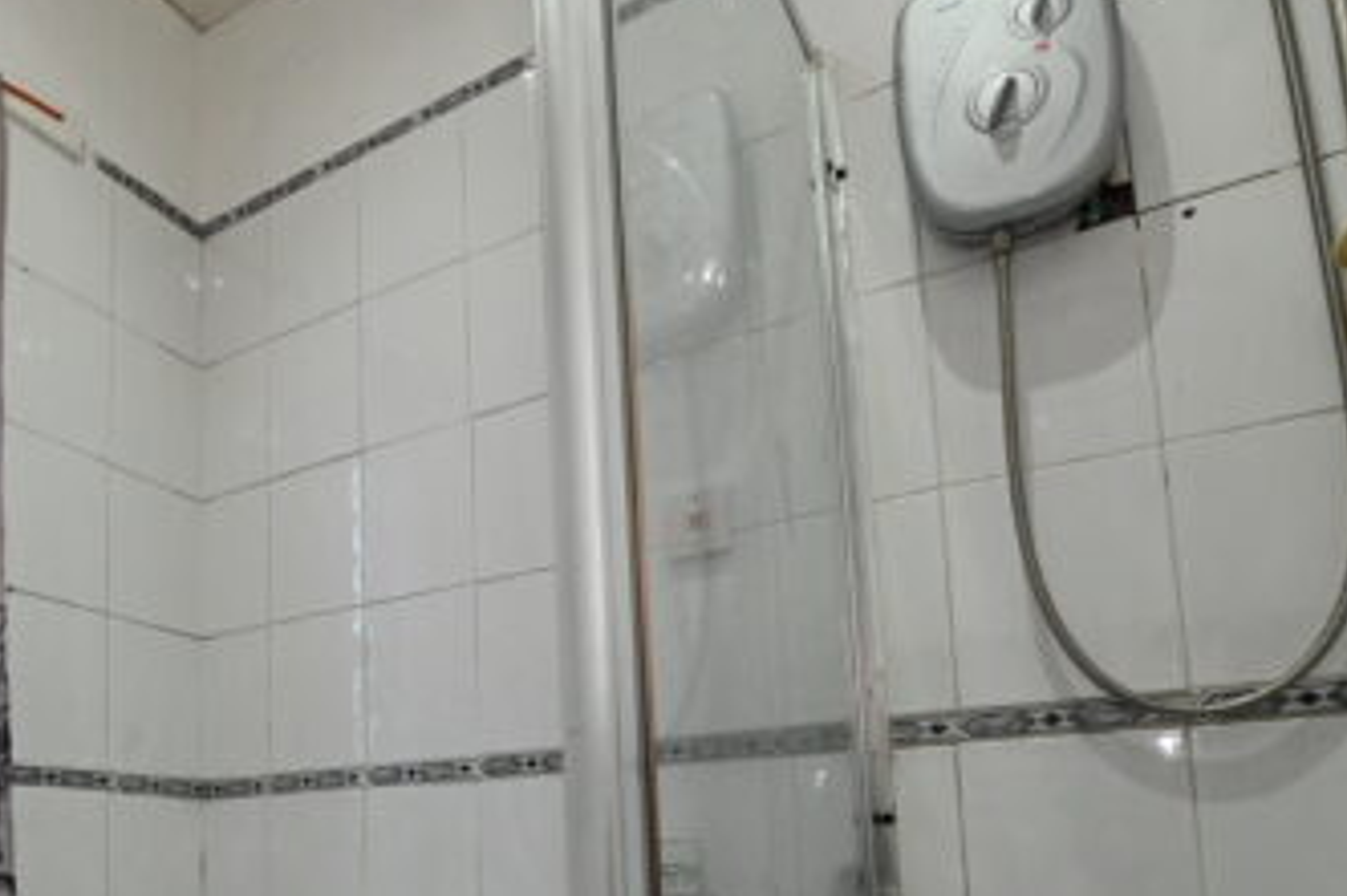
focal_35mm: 26
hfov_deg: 67.0
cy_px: 752
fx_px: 972
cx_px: 418
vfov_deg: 46.2
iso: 5000
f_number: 9
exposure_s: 1/200
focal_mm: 15
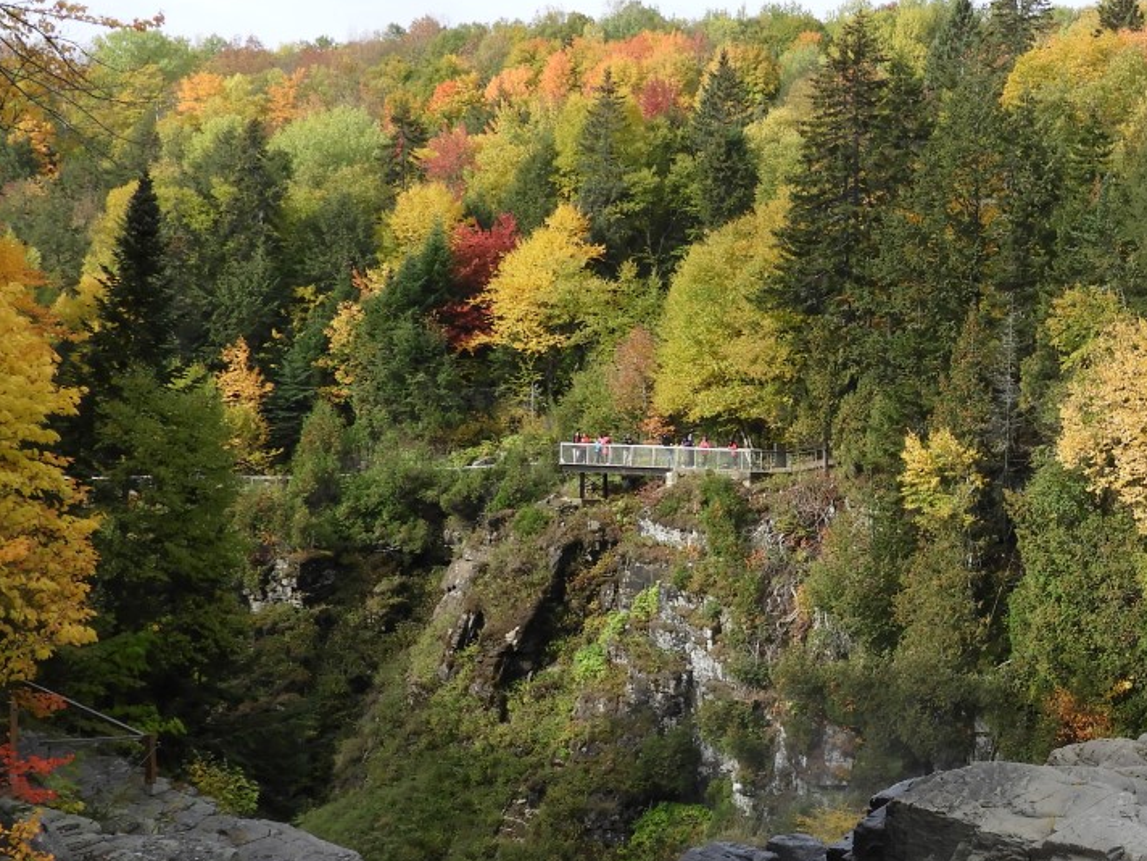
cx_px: 1133
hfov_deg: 20.9
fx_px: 3015
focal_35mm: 91
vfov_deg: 16.2
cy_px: 564
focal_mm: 8.1
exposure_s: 1/320
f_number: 4
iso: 100
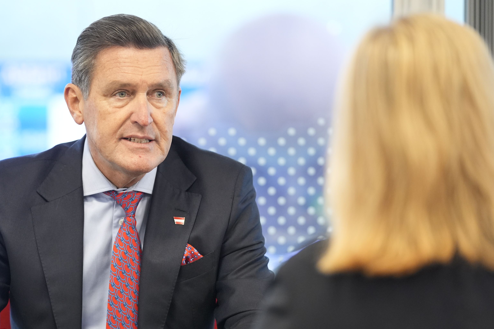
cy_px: 214
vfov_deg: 9.4
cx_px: 195
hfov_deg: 14.0
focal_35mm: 146
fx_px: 2003
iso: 2500
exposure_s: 1/200
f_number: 2.8
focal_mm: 112
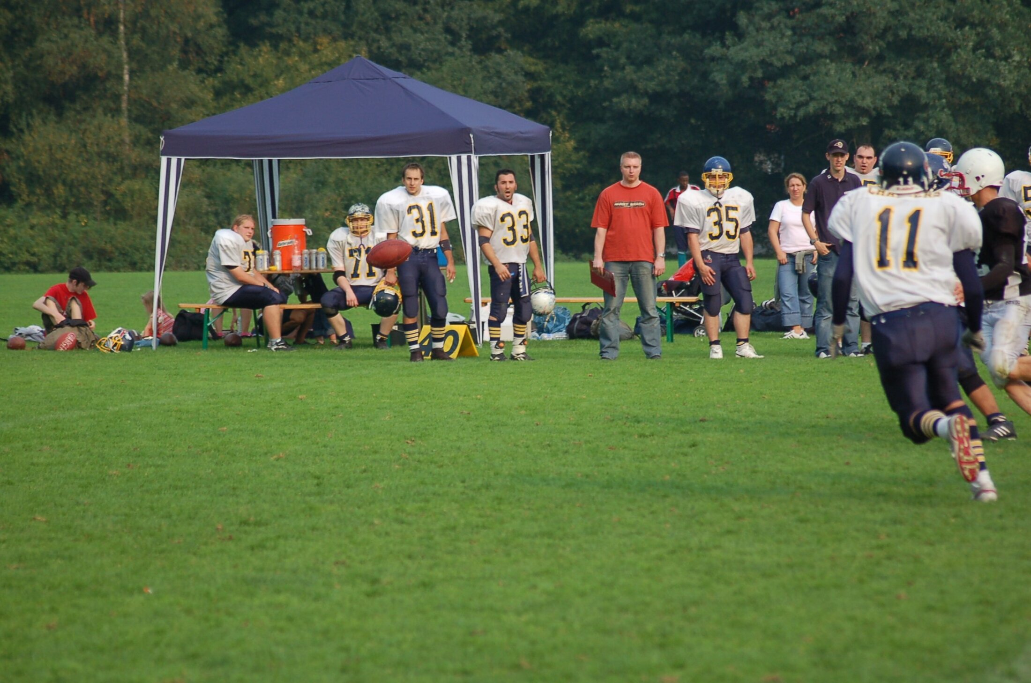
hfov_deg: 9.2
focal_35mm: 225
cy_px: 342
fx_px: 6432
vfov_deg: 6.1
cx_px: 516
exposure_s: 1/1000
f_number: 4.5
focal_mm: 150
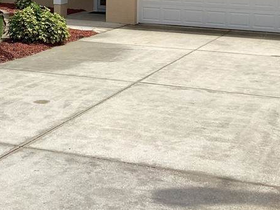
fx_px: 566
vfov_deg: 20.4
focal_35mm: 70
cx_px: 92
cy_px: 2
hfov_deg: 27.6
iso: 25
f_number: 2.4
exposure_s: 1/3021
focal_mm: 3.3
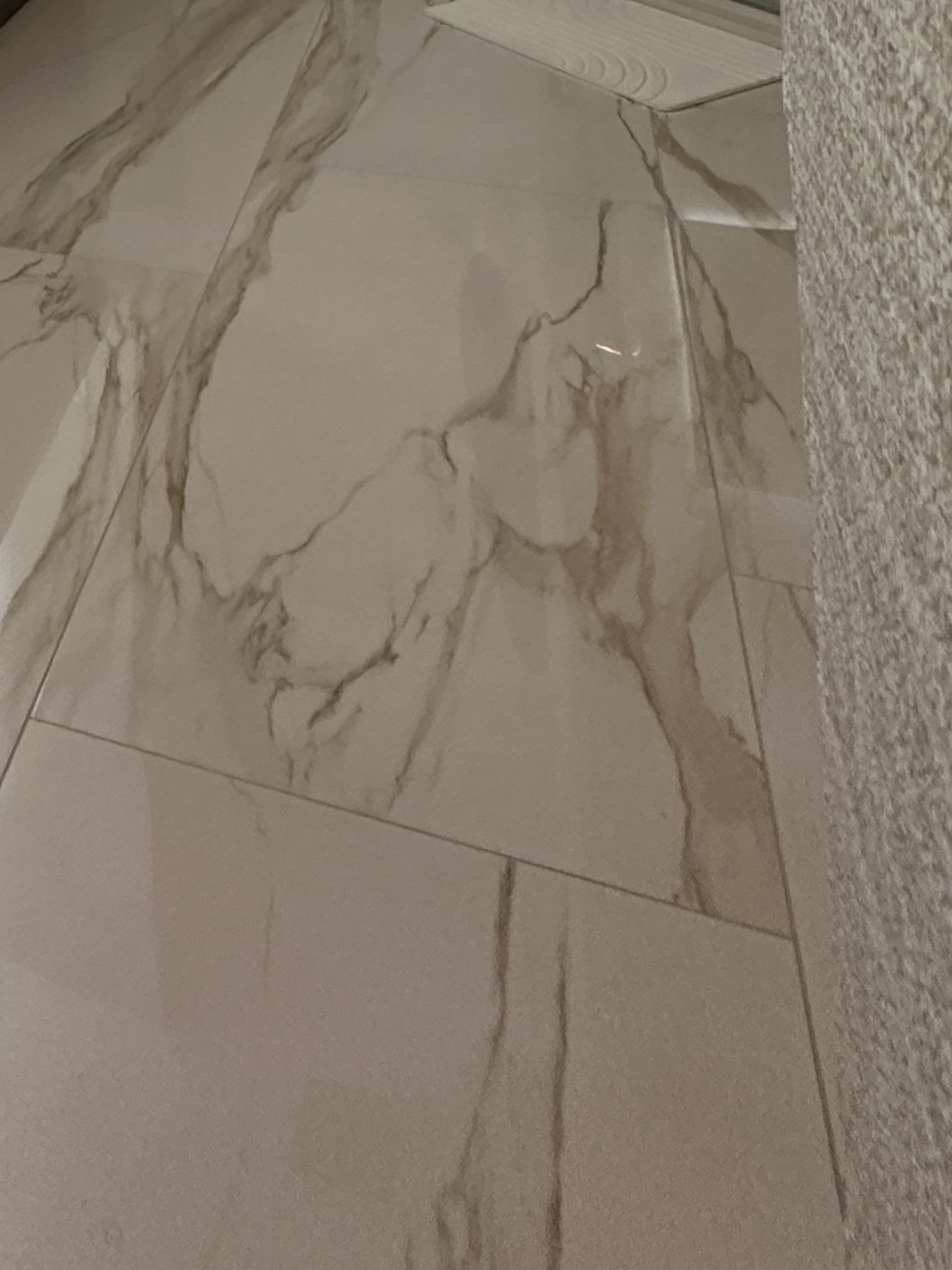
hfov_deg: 31.7
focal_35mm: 40
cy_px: -425
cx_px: -101
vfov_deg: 33.0
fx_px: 1467
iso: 320
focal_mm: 2.22
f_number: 2.2
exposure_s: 1/84
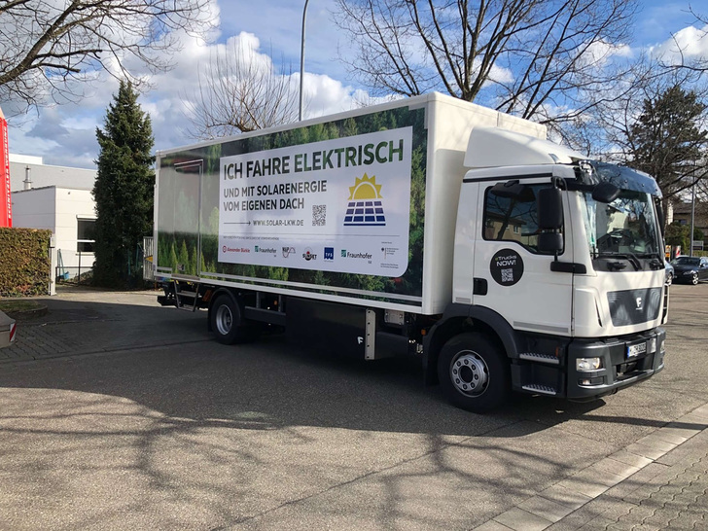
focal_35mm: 28
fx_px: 573
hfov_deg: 63.4
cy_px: 266
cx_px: 354
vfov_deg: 49.7
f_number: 1.8
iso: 20
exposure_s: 1/1517
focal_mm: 4
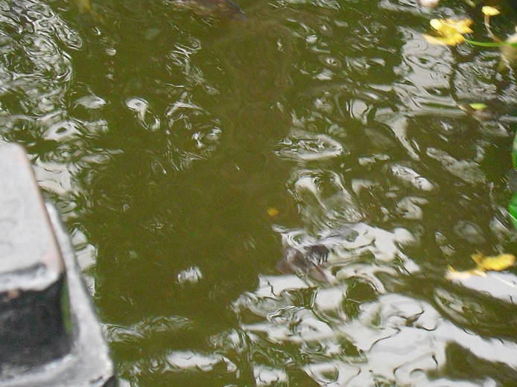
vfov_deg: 17.7
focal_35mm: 83
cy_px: 106
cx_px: 375
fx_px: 1239
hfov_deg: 23.4
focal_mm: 6.3
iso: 400
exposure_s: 1/60
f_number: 3.1
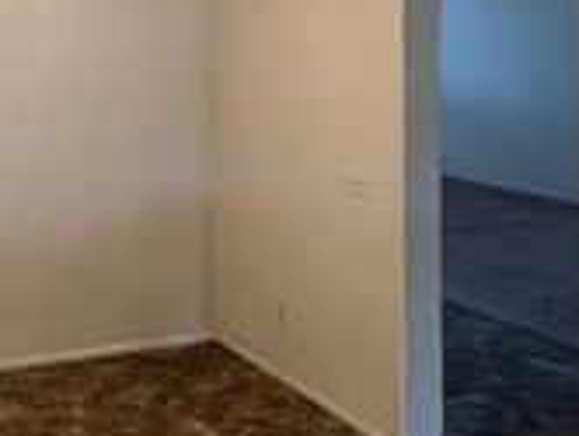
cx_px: 56
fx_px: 838
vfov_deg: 27.3
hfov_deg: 35.8
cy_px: -14
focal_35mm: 50
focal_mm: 1.57
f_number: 1.8
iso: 200
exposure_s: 1/60
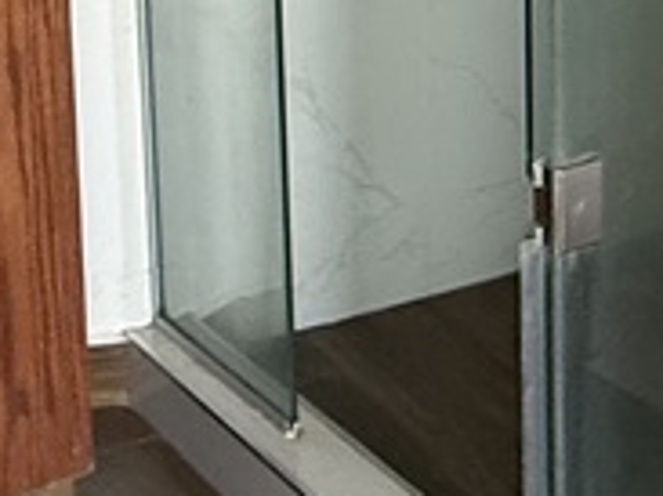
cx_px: 891
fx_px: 1761
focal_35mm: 92
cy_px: -167
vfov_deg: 15.2
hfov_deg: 19.5
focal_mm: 2.22
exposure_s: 1/88
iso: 400
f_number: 2.2
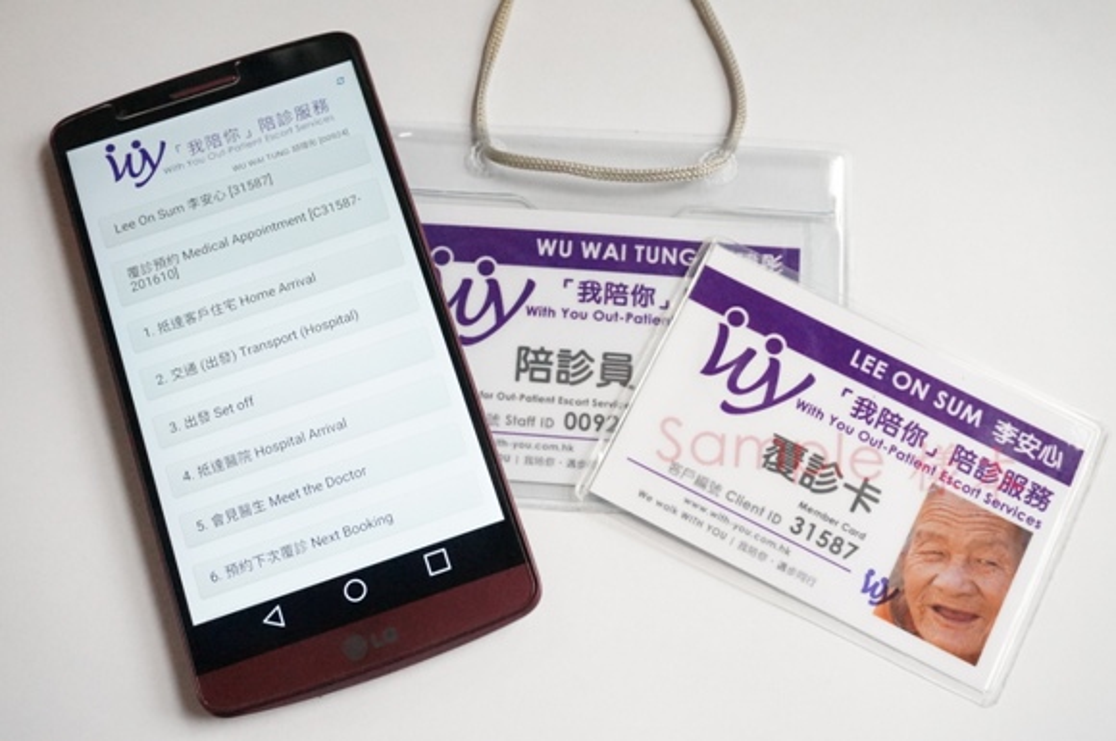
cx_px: 558
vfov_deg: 29.8
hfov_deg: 43.7
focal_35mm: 45
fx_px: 1393
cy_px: 370
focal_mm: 30
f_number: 6.3
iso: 6400
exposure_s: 1/100
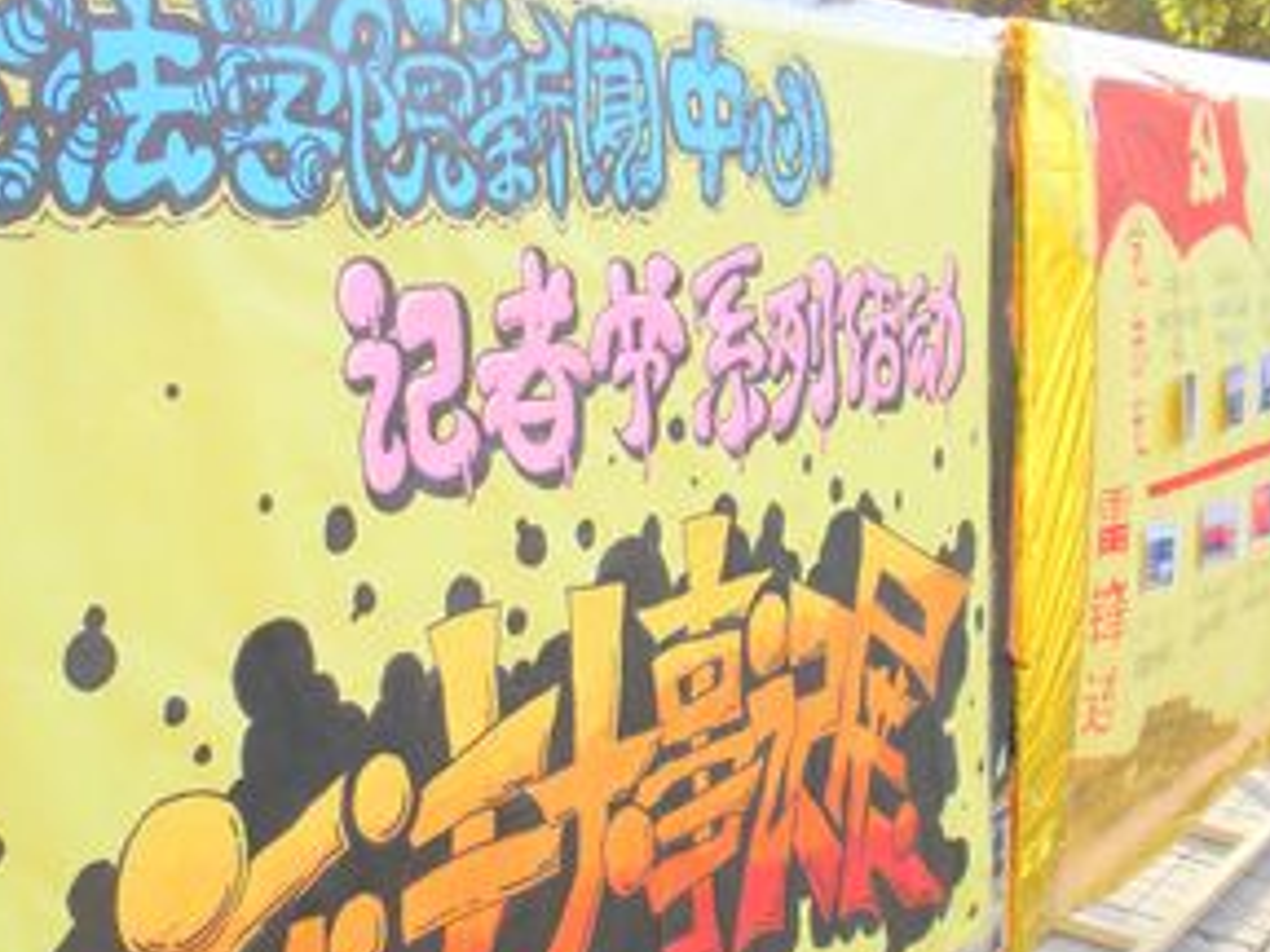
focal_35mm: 54
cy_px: 584
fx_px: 1981
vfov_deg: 27.0
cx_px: 723
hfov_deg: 35.5
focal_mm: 6.6
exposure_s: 1/160
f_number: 3.5
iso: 64
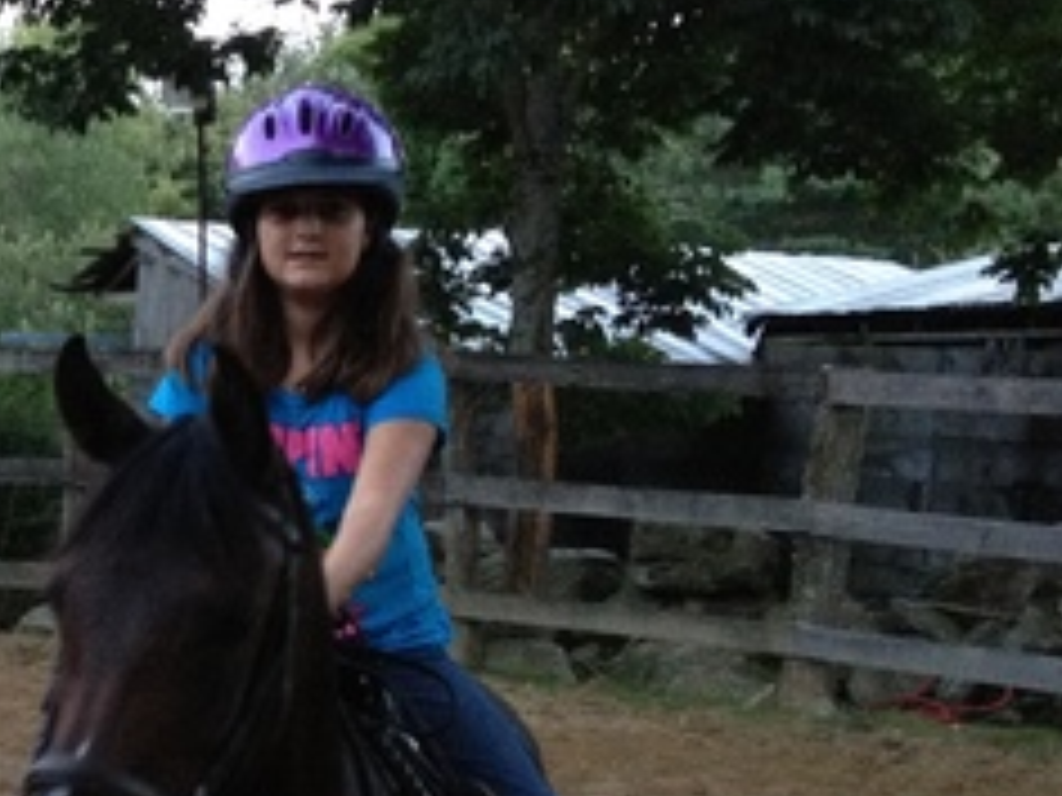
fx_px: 2915
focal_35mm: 95
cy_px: 576
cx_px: -234
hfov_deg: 19.4
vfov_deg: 15.5
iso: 250
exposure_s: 1/20
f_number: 2.4
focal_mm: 4.28
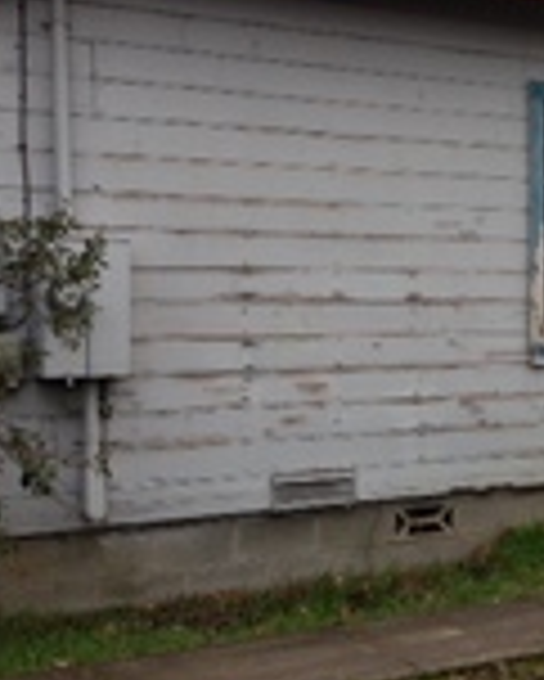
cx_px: 656
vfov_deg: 25.7
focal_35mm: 74
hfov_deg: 19.5
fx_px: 1488
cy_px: 311
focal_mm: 4.13
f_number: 2.4
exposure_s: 1/430
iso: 64
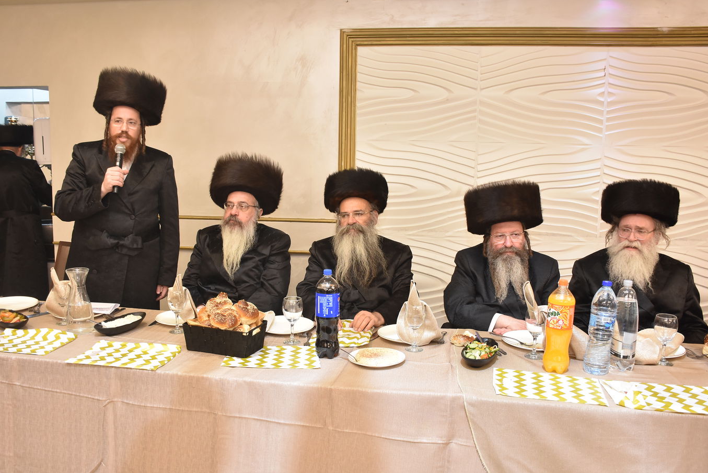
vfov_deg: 42.3
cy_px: 229
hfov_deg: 60.3
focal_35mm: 31
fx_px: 610
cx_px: 349
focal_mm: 20
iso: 1250
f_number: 5.6
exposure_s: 1/100
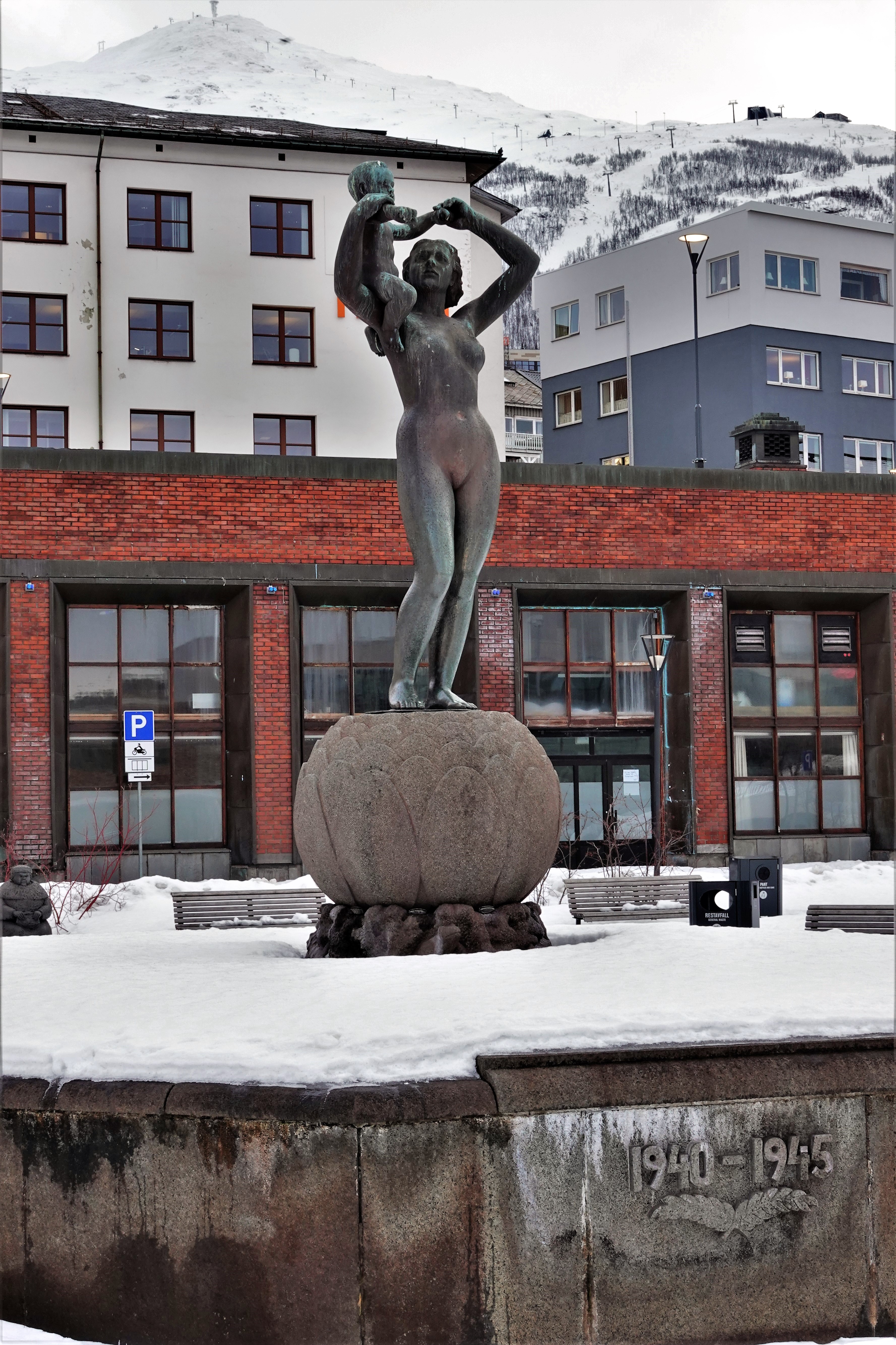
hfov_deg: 21.6
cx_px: 448
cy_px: 672
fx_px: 2352
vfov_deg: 31.9
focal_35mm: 63
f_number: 11
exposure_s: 1/25
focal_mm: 23.09
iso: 200
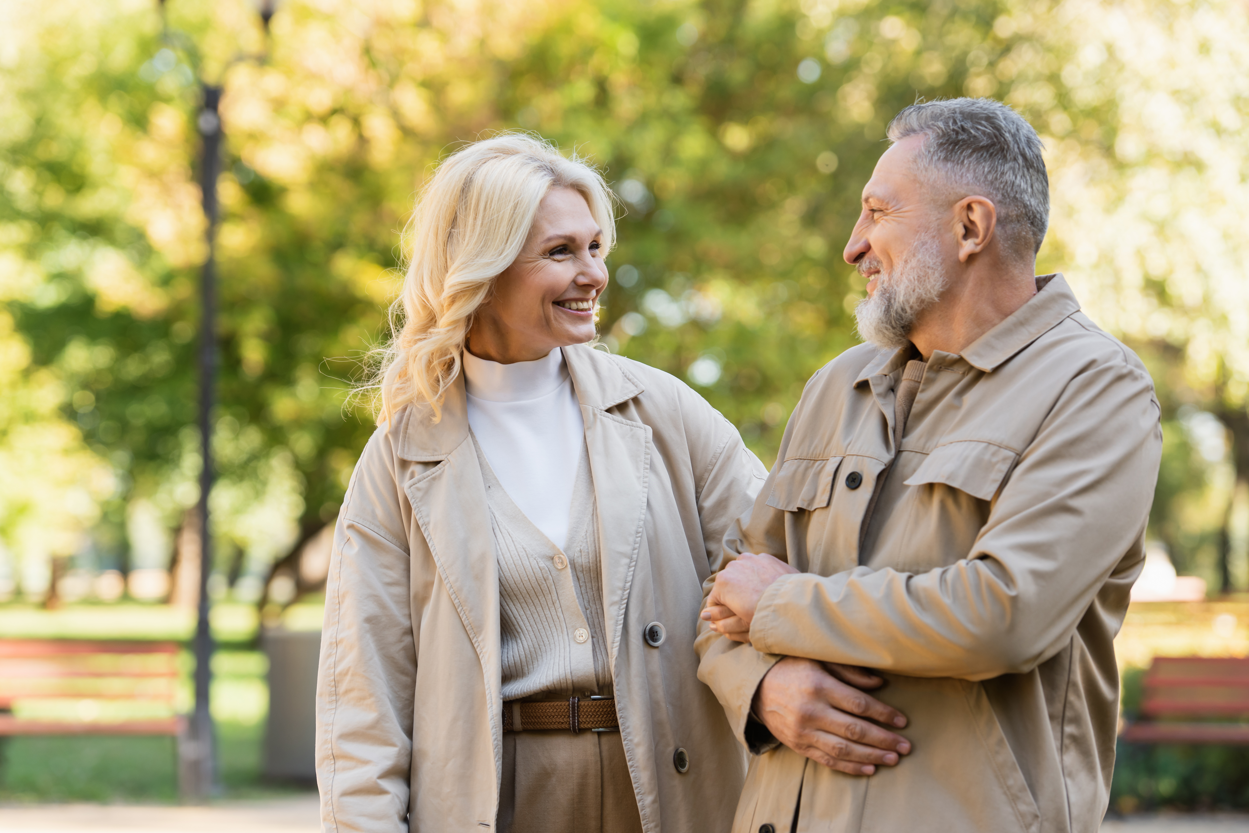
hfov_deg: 18.3
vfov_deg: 12.2
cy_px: 416
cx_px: 624
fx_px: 3887
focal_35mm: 112
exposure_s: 1/160
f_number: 4
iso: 160
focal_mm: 112
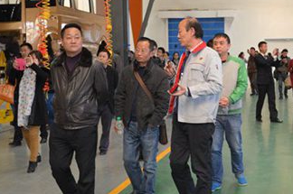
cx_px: 184
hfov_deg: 27.3
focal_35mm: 74
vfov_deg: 18.4
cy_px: 100
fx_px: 601
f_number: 4.8
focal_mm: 32
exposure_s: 1/60
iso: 800
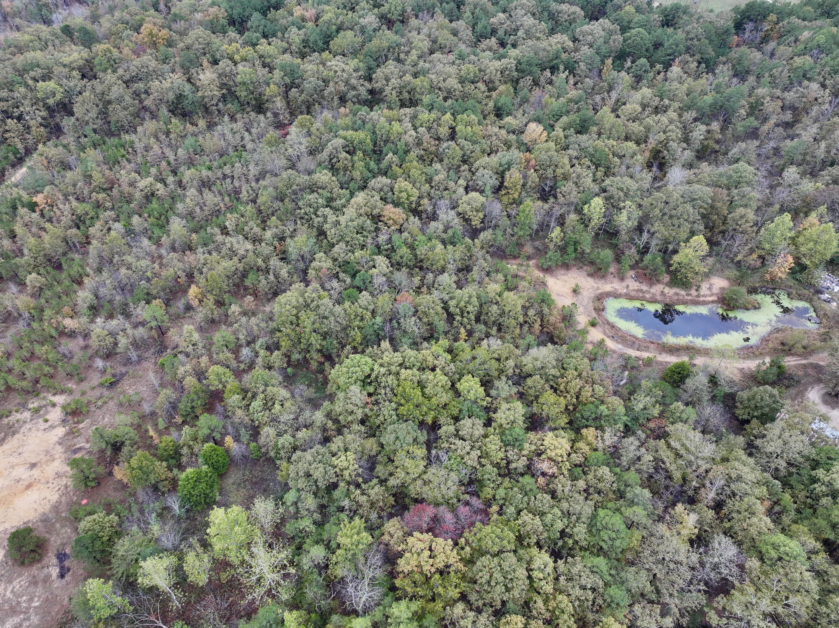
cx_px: 420
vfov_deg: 56.8
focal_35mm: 24
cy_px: 314
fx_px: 581
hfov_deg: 71.6
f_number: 2.8
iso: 100
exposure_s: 1/60
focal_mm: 12.29
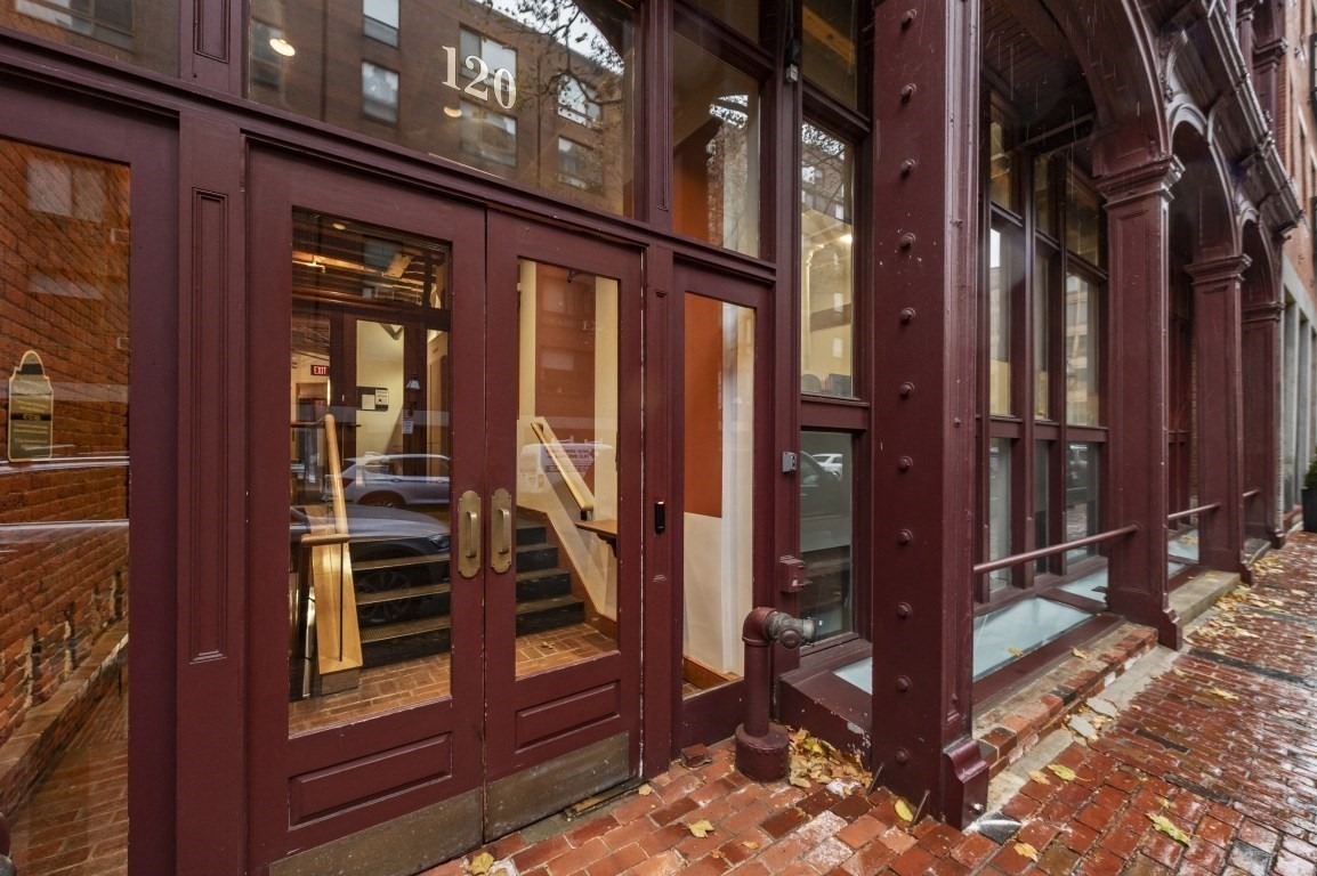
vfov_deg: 81.1
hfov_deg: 104.3
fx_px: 512
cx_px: 658
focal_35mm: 14
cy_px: 438
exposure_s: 1/60
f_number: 5.6
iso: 1600
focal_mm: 14
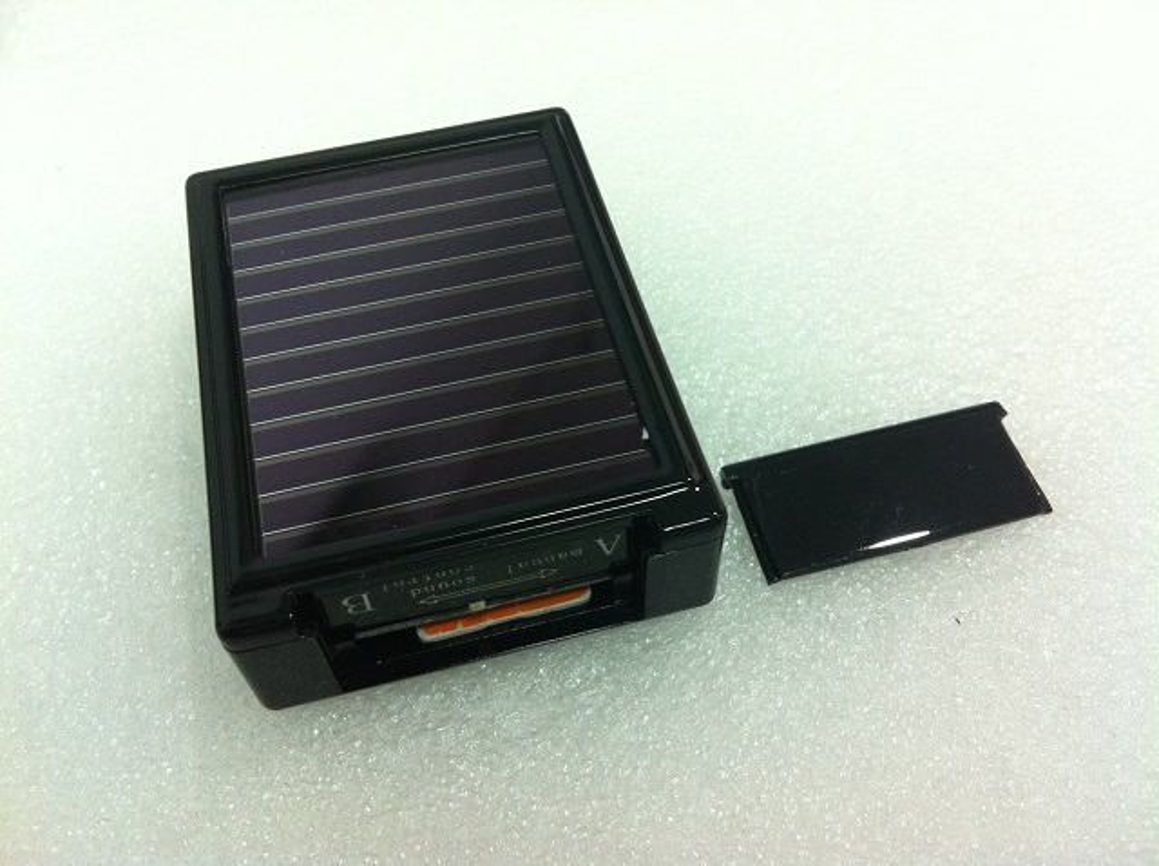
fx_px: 1170
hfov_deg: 52.7
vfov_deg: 40.6
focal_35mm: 35
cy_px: 433
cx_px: 580
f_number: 2.8
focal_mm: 3.85
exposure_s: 1/17
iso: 125
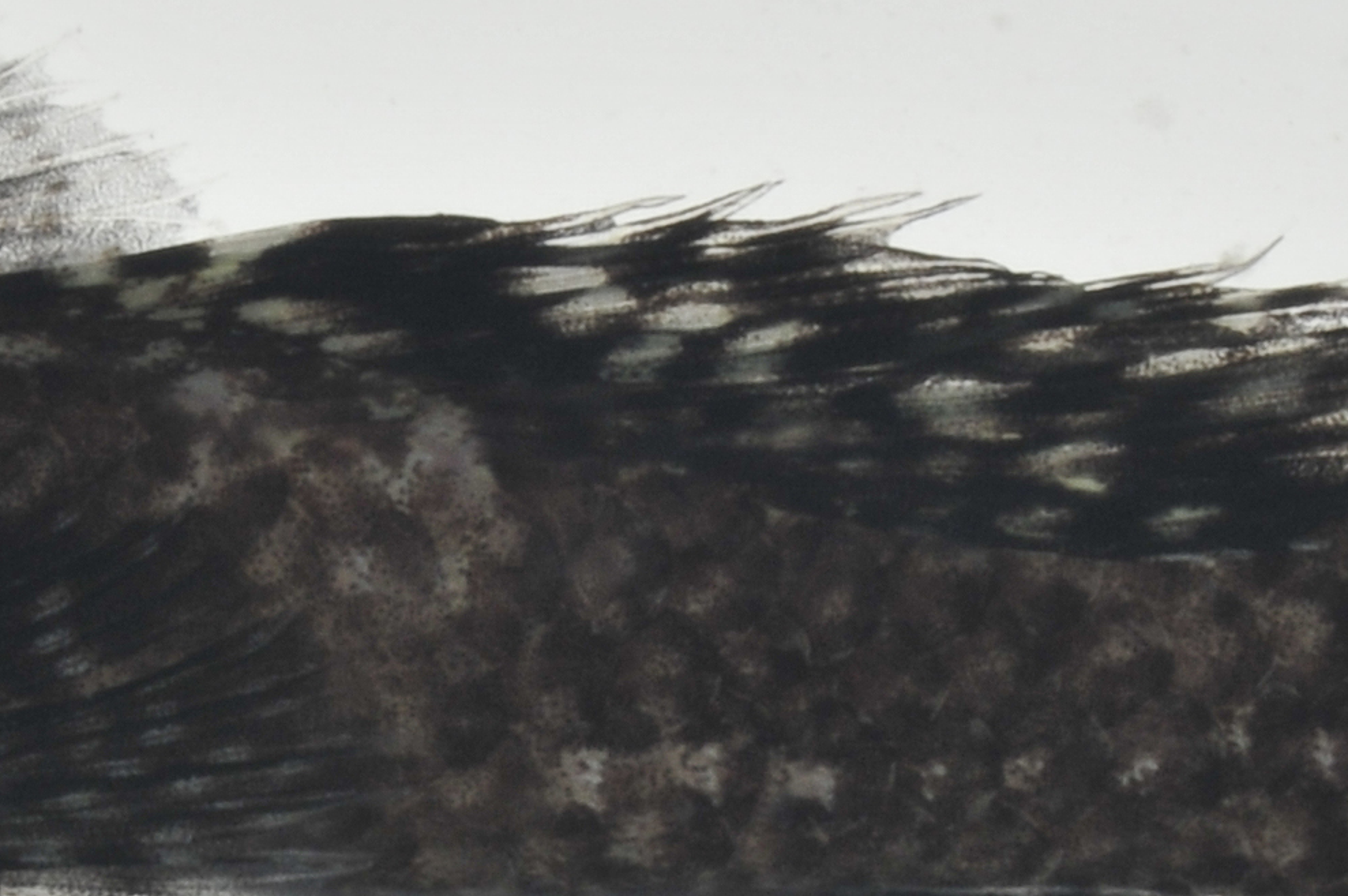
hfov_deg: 3.0
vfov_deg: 2.0
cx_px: 292
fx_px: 25551
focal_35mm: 683
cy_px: 610
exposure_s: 1/60
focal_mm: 105
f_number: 25
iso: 200
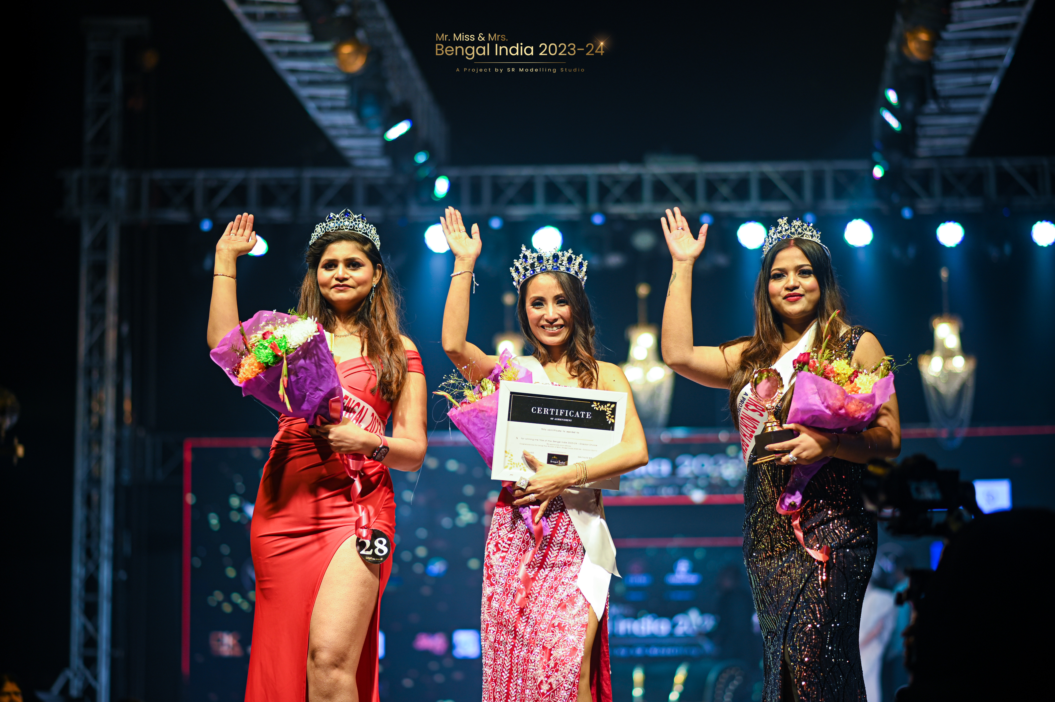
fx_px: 2489
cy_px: 351
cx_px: 528
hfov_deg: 23.9
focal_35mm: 85
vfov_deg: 16.1
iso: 200
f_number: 2
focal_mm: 85
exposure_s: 1/250
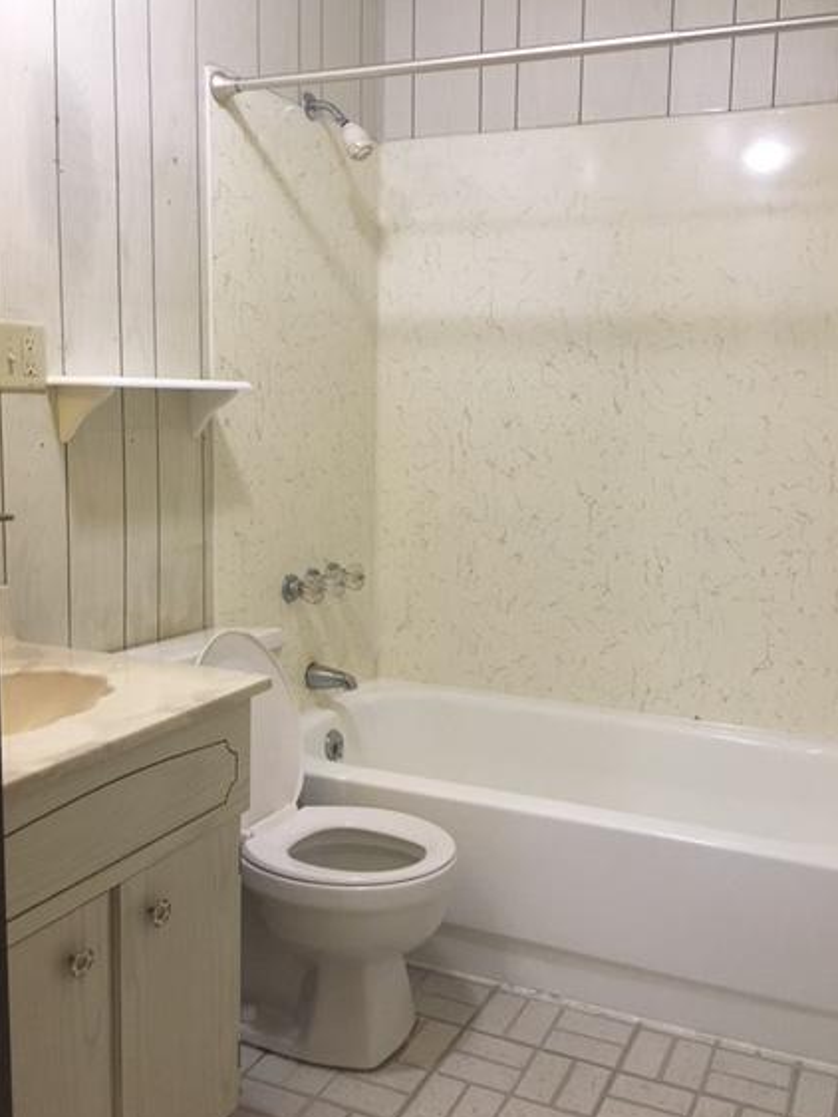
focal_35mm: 33
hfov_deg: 42.9
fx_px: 1064
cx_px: 473
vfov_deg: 55.3
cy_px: 525
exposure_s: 1/30
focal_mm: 4.15
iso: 160
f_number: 2.2
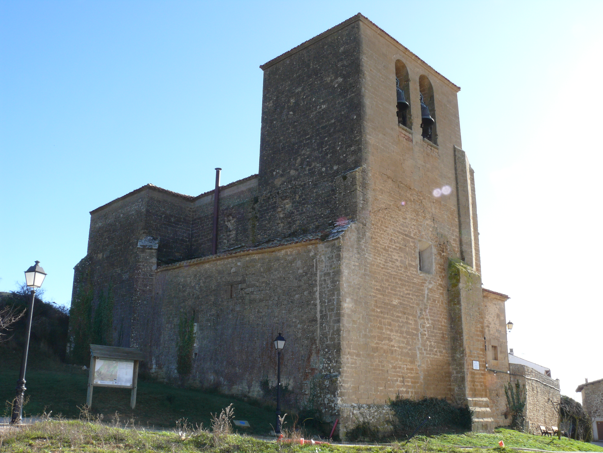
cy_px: 226
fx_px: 610
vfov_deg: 40.7
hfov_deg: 52.6
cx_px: 302
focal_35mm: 35
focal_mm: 7.4
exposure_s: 1/50
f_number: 11
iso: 100
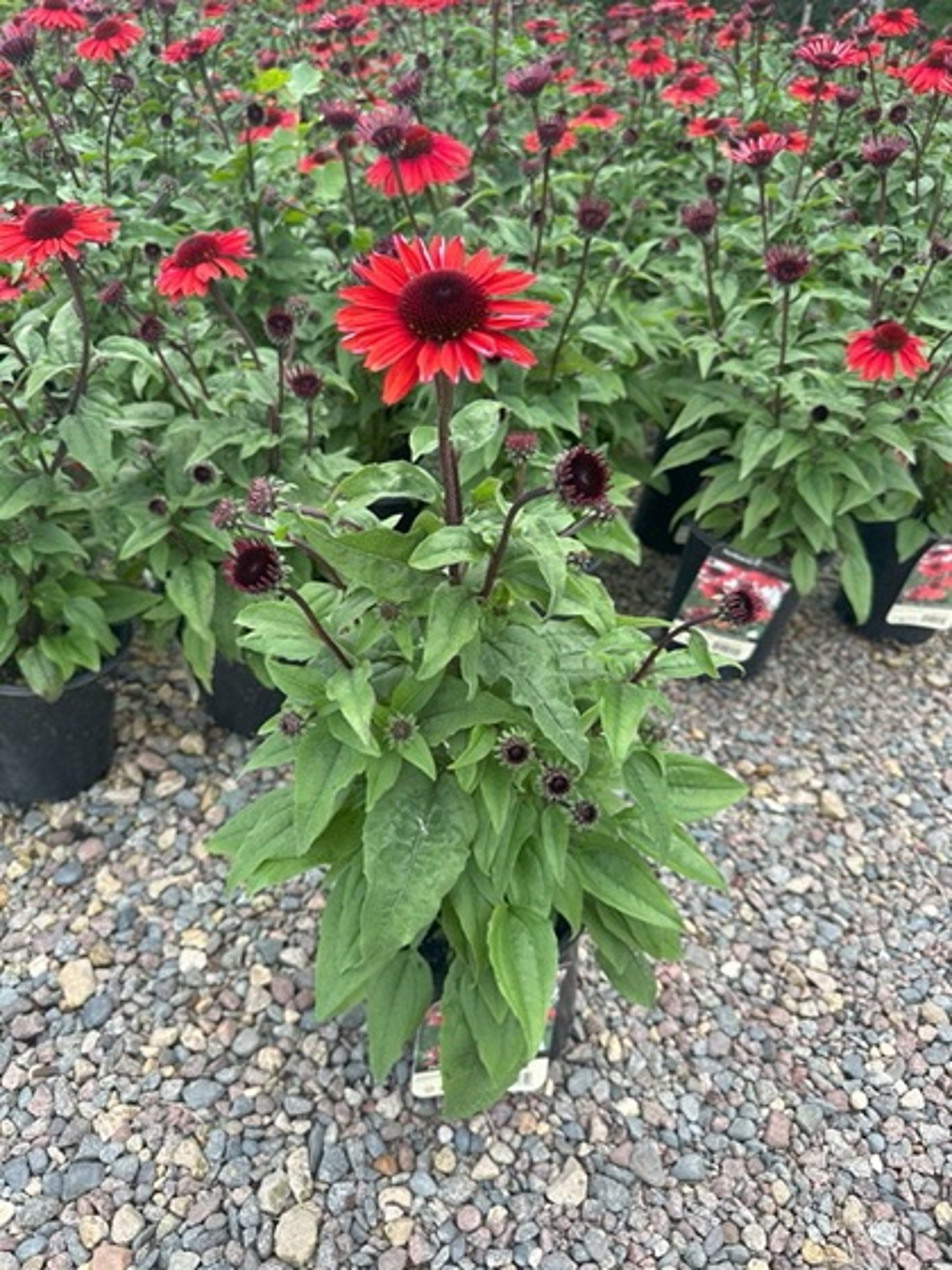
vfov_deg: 71.6
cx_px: 476
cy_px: 635
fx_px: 880
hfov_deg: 56.8
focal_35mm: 24
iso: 80
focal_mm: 6.86
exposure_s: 1/594
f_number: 1.78
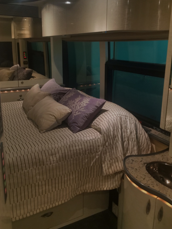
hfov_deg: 42.9
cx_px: 93
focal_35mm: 33
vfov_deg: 55.3
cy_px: 110
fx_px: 219
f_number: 2.2
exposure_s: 1/30
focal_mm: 4.15
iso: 125
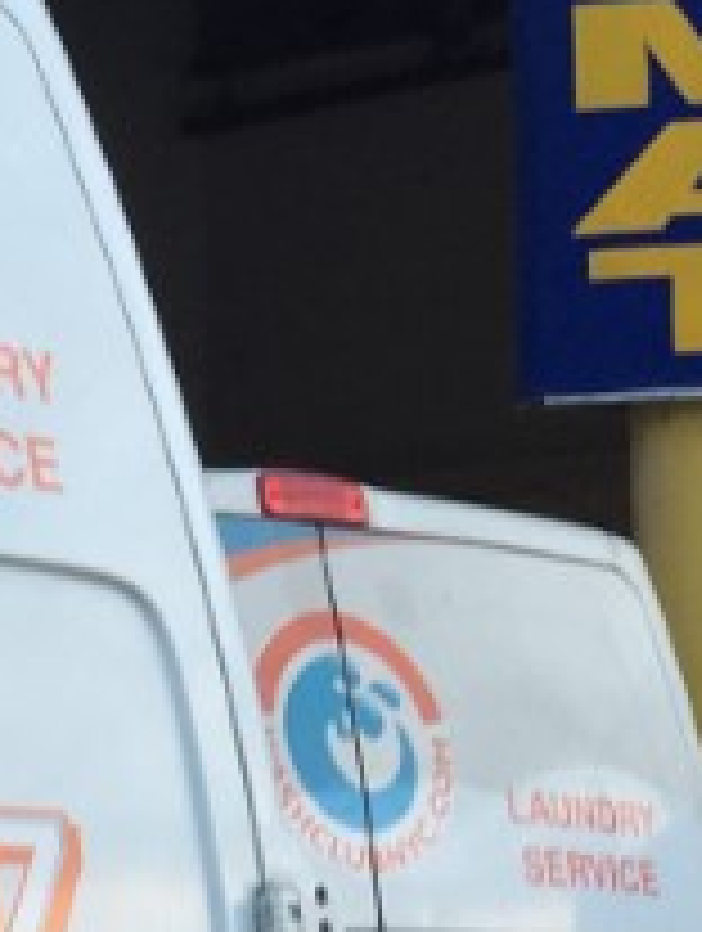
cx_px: 616
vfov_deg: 10.3
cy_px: 335
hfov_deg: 7.8
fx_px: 5149
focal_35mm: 191
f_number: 2.2
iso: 32
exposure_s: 1/60
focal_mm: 4.15
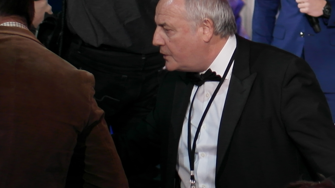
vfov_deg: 4.2
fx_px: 2576
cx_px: 405
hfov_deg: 7.4
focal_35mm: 290
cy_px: -50
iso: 200
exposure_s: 1/160
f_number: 1.8
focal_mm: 45
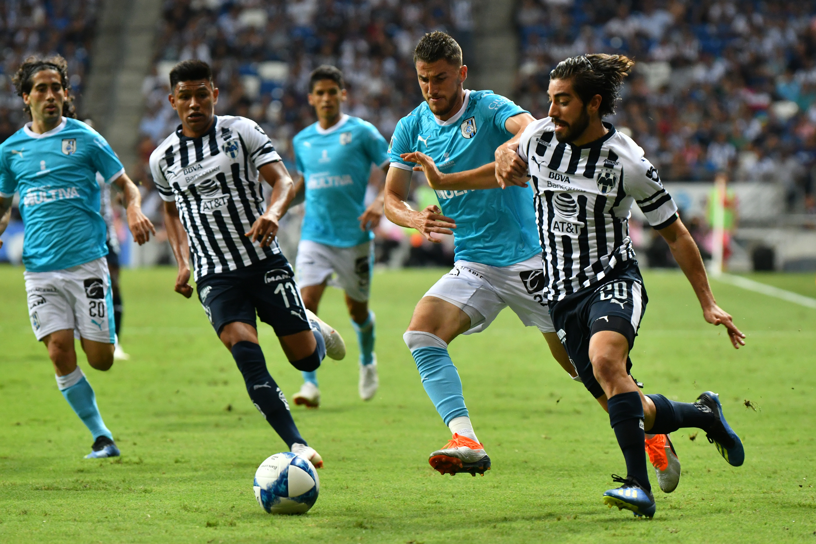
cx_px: 408
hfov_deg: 8.6
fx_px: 5440
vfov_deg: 5.7
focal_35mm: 240
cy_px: 272
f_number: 2.8
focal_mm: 160
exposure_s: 1/1000
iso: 1000
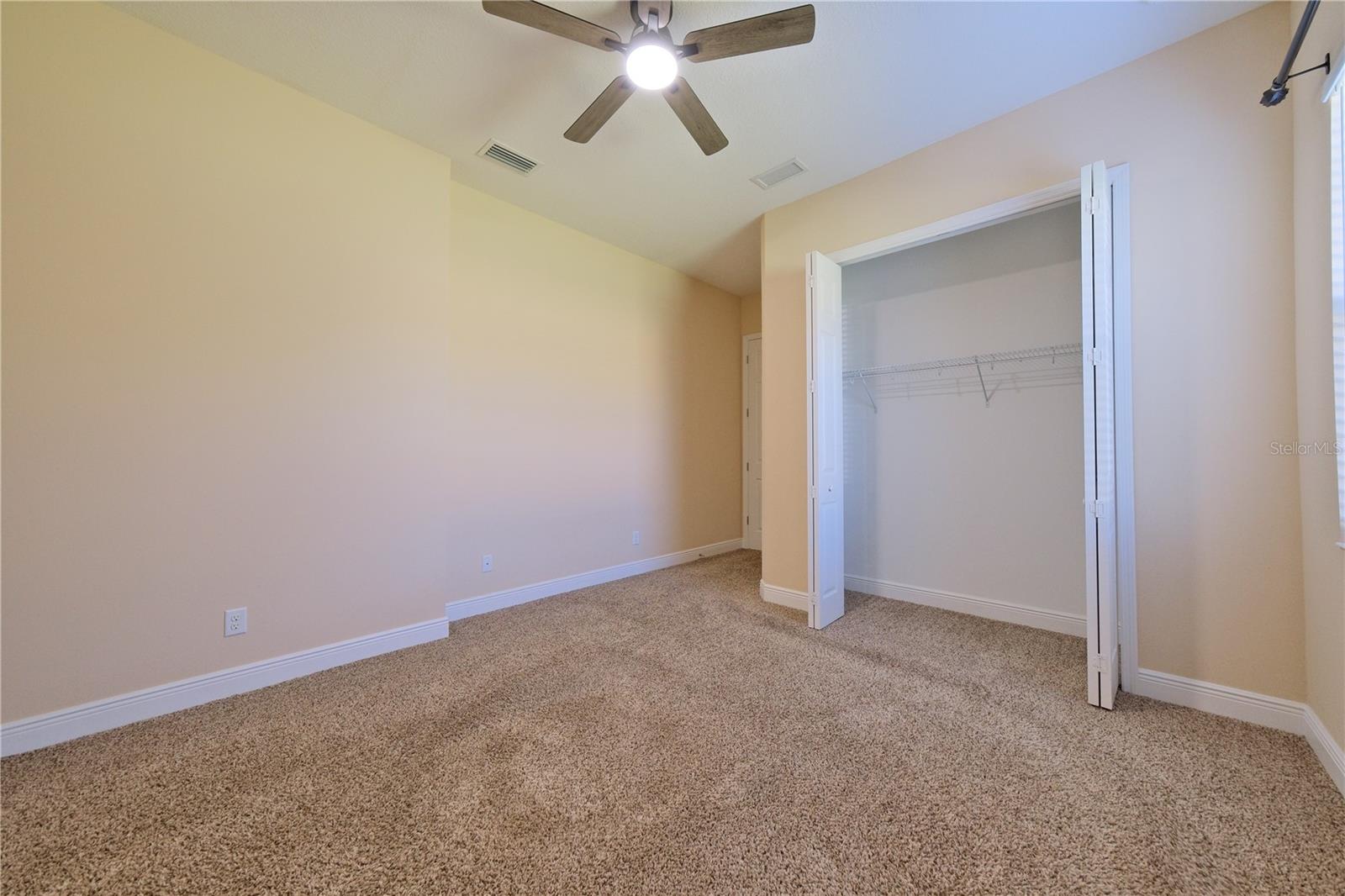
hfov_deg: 112.6
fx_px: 448
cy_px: 448
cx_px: 672
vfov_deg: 90.0
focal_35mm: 12
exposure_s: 1/30
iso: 640
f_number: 4
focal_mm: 8
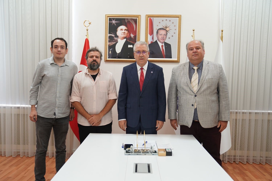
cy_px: 90
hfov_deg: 58.7
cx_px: 136
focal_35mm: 32
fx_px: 242
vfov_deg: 41.1
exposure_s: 1/125
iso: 1600
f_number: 3.2
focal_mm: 32
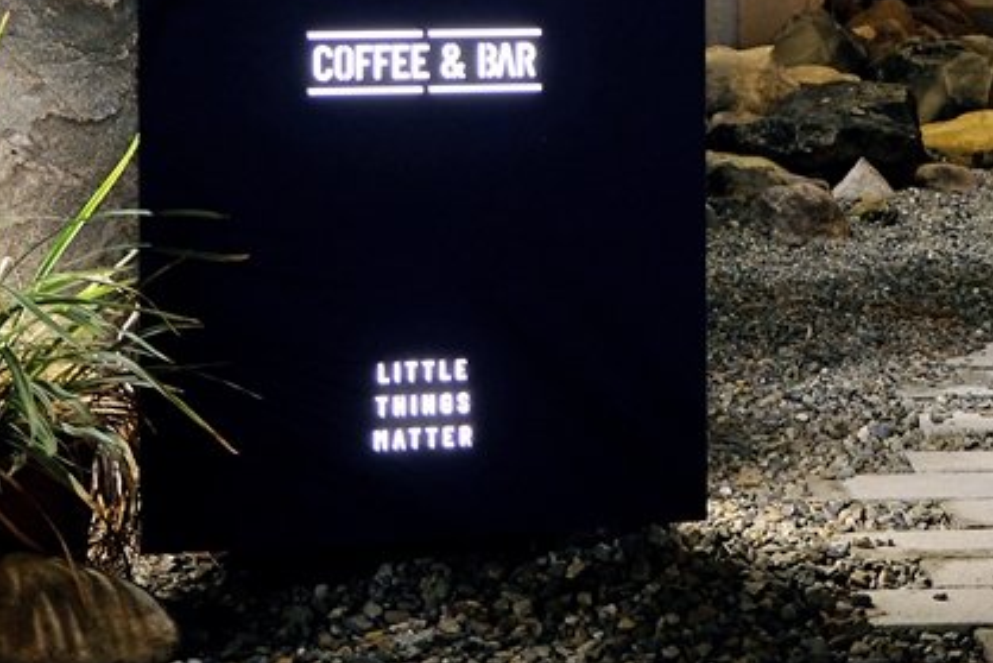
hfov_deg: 25.3
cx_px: 784
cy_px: -82
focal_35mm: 79
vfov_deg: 16.7
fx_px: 2180
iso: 800
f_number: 3.2
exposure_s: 1/34
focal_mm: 22.3
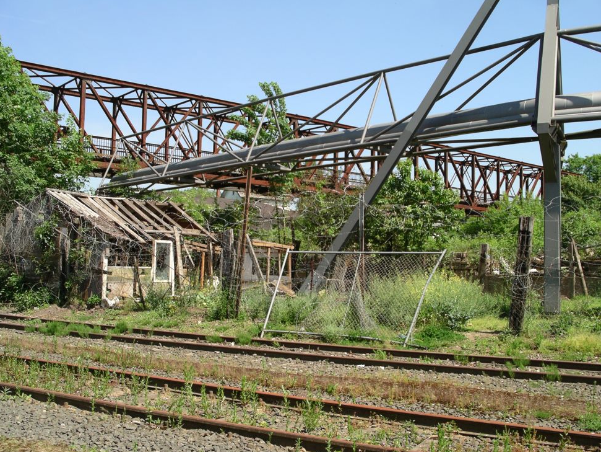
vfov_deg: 36.8
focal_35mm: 39
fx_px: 677
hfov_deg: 47.8
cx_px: 296
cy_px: 227
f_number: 5
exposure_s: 1/250
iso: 64
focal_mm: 7.8
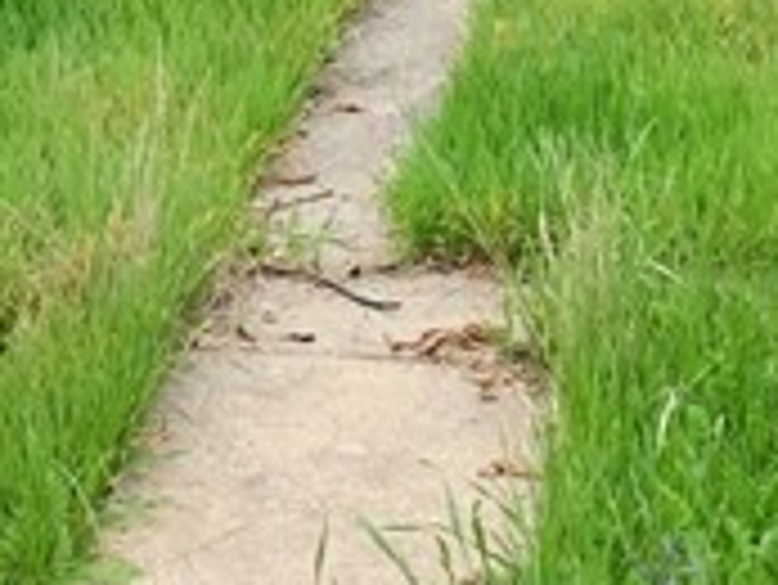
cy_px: -819
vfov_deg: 8.8
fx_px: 3464
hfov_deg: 12.8
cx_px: 553
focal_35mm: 154
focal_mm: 4.25
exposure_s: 1/122
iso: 25
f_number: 1.8
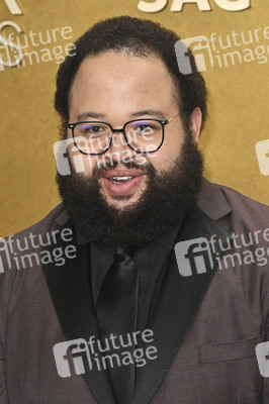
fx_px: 1527
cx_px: 134
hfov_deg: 10.1
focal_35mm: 136
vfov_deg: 15.1
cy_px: 202
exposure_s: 1/320
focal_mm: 91
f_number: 5.6
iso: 2500
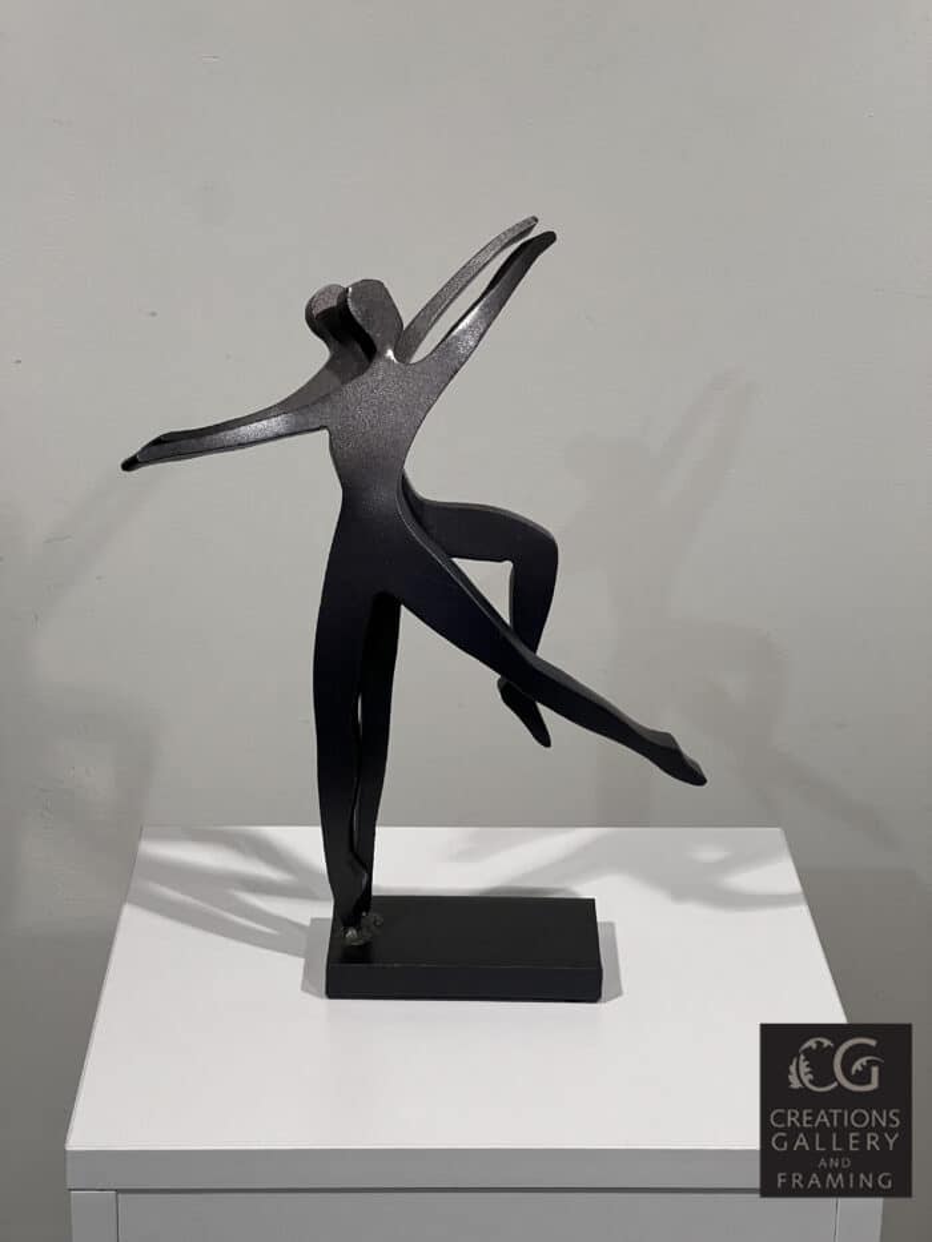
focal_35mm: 77
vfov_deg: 25.3
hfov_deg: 19.1
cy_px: 621
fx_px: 2764
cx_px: 466
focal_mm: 9
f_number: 2.8
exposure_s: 1/120
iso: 125
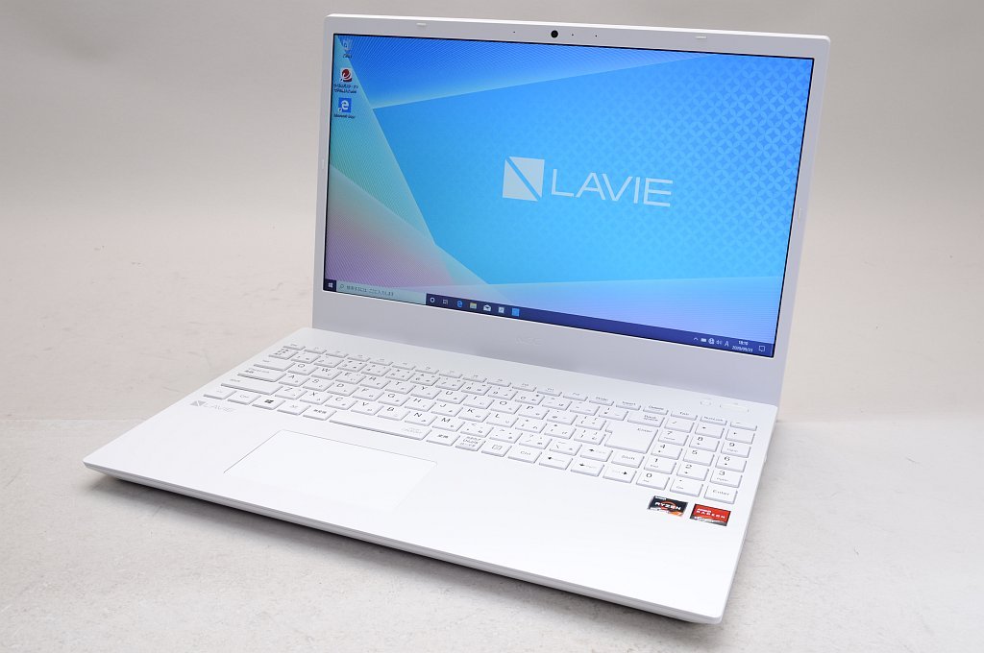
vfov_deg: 36.8
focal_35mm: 36
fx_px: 983
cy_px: 326
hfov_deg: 53.2
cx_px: 492
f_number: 11
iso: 320
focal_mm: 24
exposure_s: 1/6
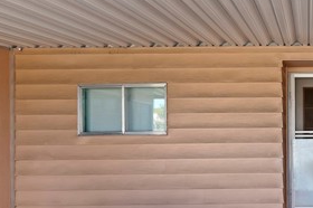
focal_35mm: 32
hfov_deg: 48.8
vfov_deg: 40.4
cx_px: 310
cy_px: 141
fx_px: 278
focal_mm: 14
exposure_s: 1/100
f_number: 10
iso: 500
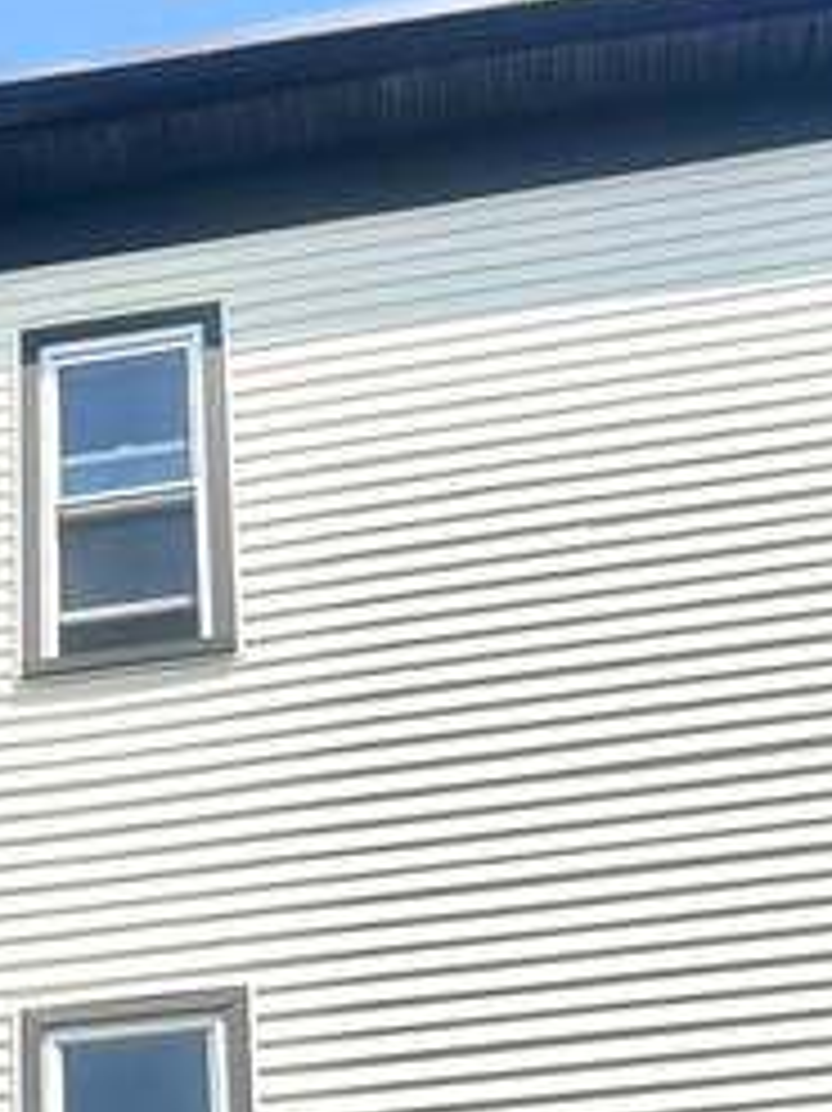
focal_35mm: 81
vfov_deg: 22.2
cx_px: 18
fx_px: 2598
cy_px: 1342
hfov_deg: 17.8
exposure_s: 1/8696
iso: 50
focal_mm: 5.7
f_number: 1.5
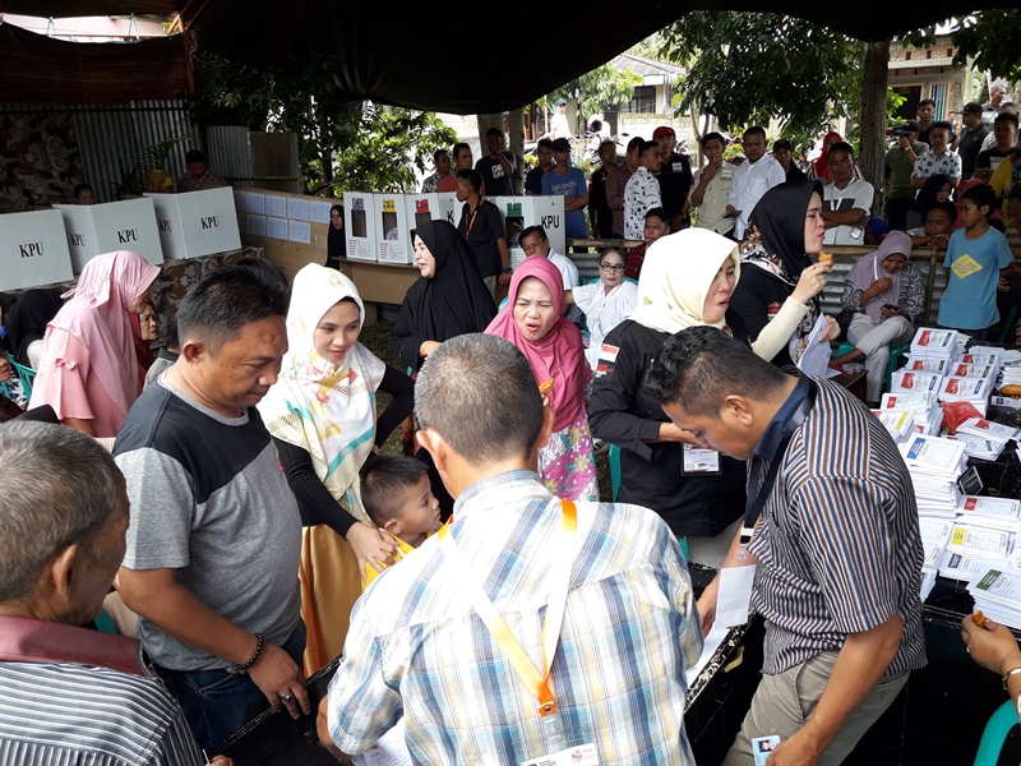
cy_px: 383
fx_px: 826
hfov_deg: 63.4
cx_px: 510
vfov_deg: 49.7
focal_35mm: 28
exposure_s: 1/121
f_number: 1.9
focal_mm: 3.7
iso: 40
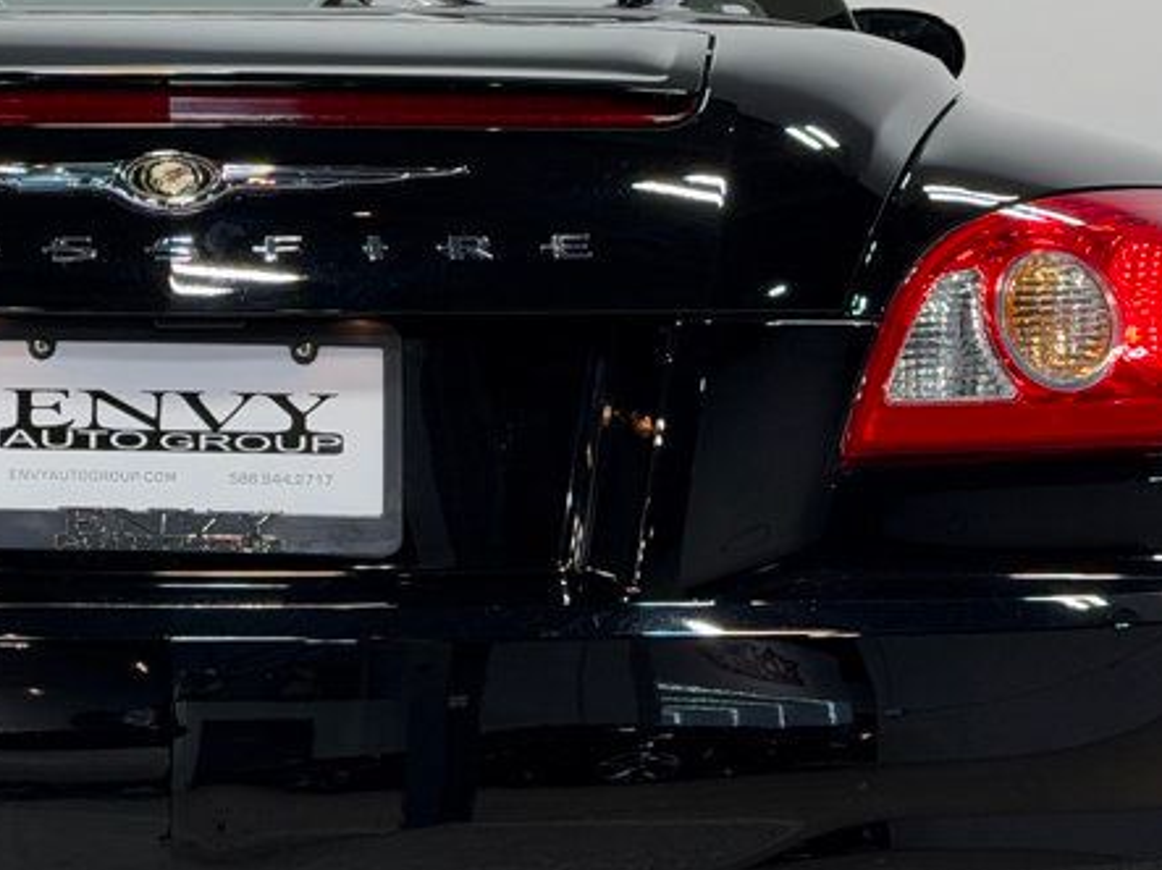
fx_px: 3725
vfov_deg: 13.3
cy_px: 409
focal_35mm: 111
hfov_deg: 17.5
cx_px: 150
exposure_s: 1/149
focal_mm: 6.76
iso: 50
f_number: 1.78
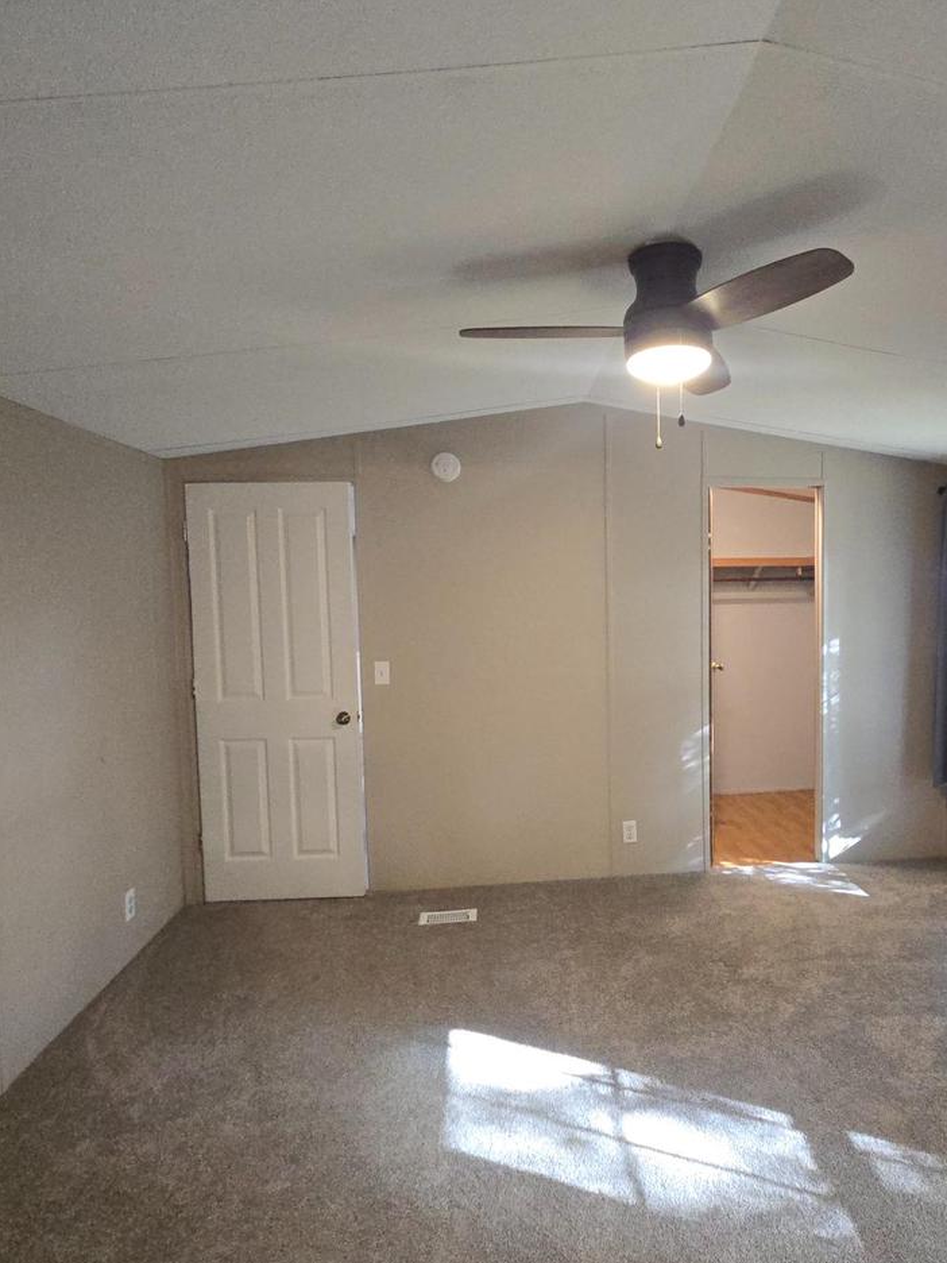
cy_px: 641
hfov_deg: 64.8
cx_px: 602
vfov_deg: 81.7
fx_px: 730
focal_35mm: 20
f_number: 2.2
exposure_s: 1/60
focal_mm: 2.2
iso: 320
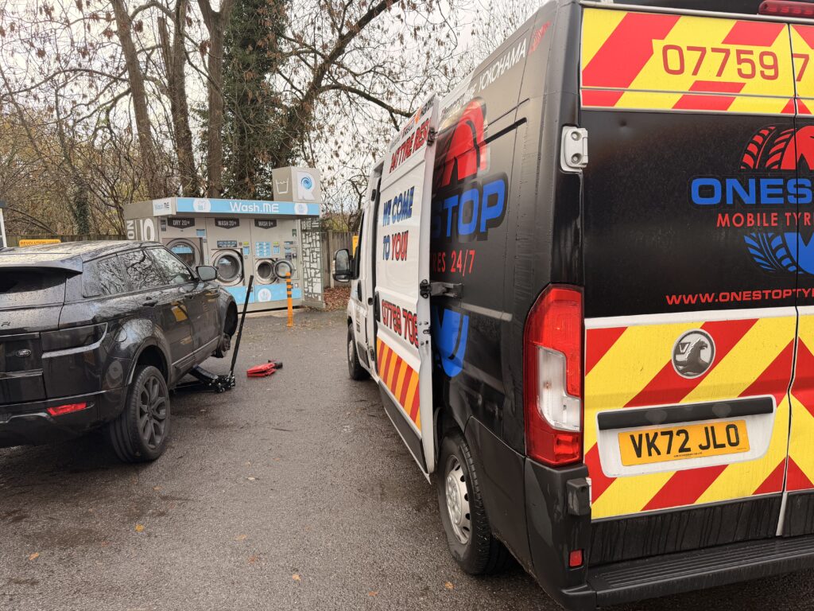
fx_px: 564
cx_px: 407
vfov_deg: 56.8
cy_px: 306
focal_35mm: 24
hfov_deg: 71.6
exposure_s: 1/220
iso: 80
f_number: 1.78
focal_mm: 6.76
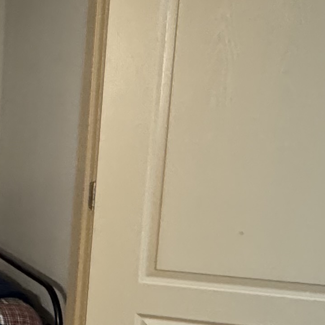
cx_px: -207
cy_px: 200
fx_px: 733
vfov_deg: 24.9
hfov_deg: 20.2
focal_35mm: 69
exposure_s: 1/60
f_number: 2.2
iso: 1000
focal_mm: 2.22
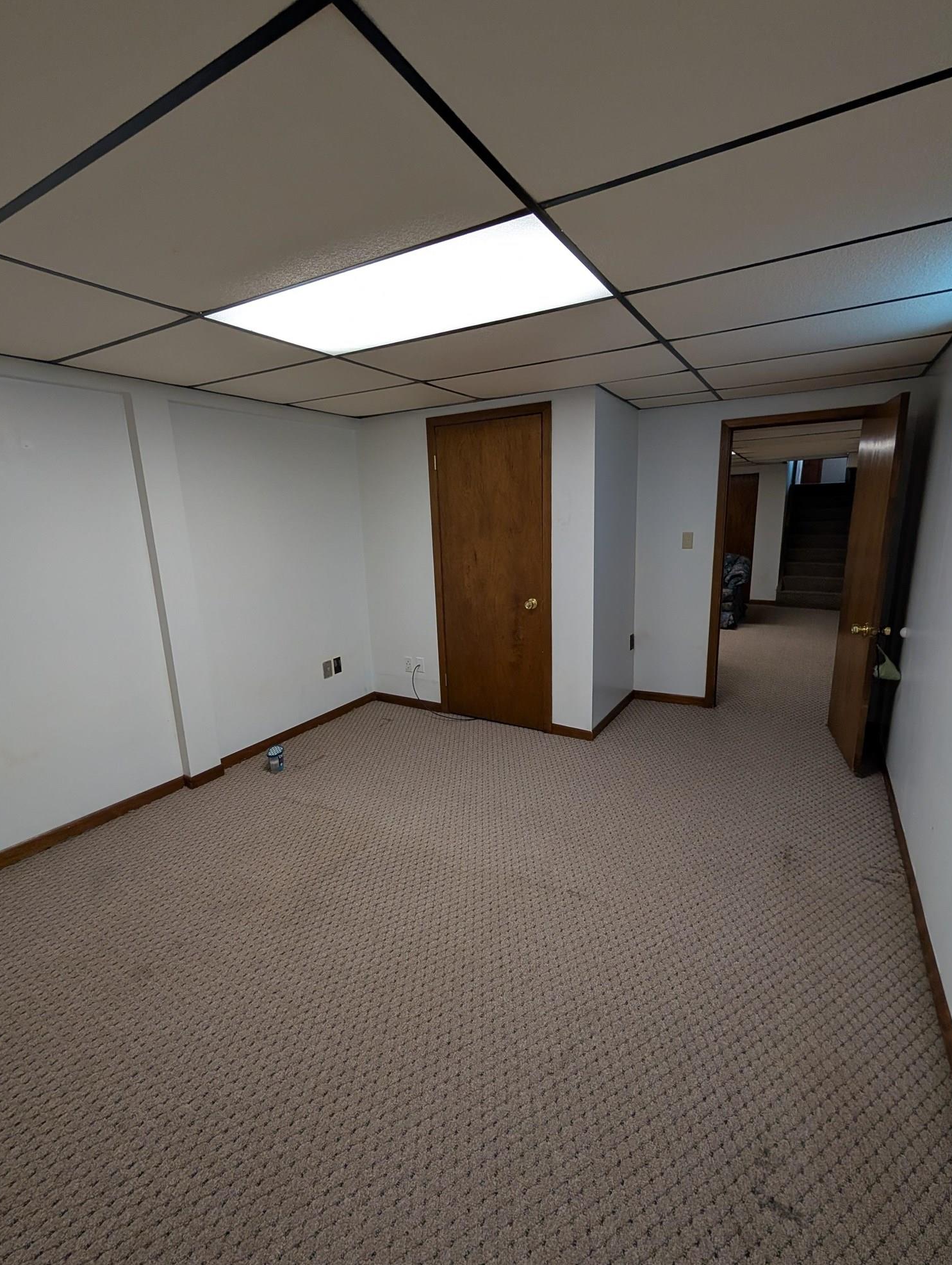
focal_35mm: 14
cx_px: 489
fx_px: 512
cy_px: 635
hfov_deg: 85.8
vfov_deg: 102.0
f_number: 1.7
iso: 108
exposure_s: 1/30
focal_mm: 2.02
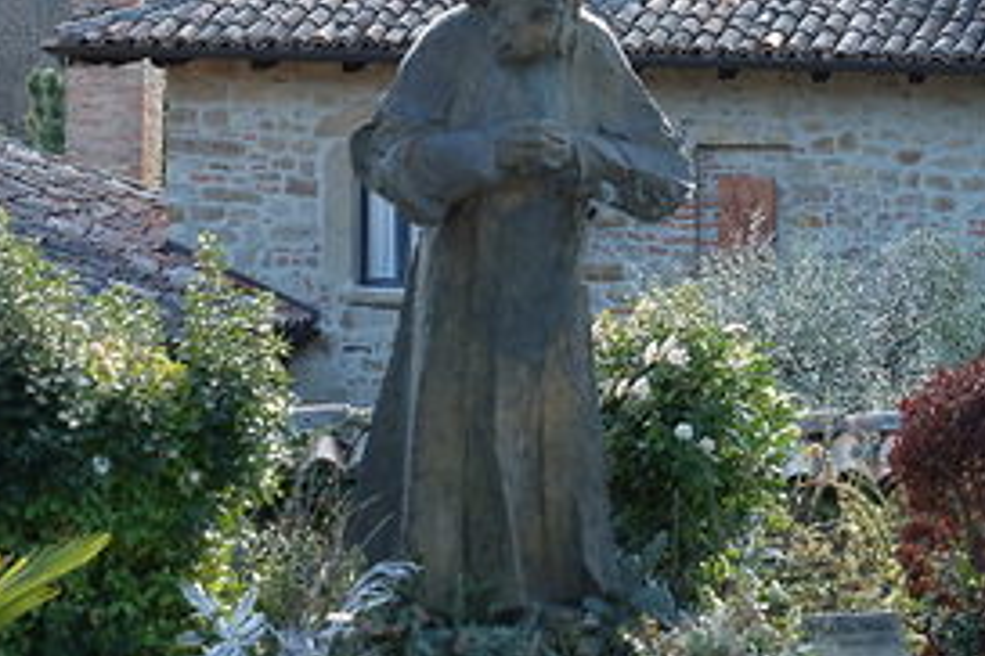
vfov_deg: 8.3
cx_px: 877
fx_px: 4514
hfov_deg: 12.4
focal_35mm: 165
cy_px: 83
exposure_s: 1/50
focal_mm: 50
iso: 100
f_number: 4.5
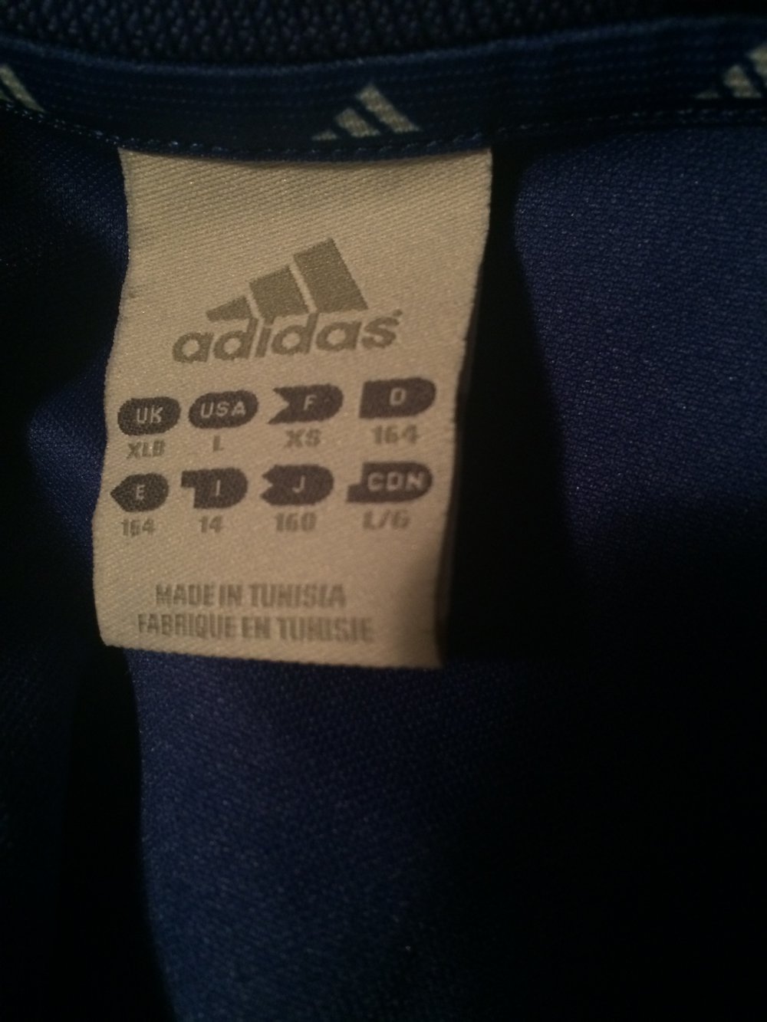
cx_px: 384
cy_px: 511
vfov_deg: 61.7
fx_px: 857
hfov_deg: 48.2
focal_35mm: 29
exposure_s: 1/17
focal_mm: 4.15
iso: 250
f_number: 2.2
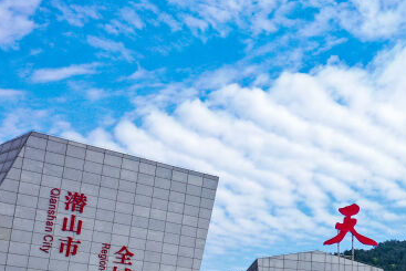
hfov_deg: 30.6
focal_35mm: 61
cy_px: 253
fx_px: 688
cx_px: 403
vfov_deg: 21.7
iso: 100
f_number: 2.8
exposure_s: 1/1250
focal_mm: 10.26
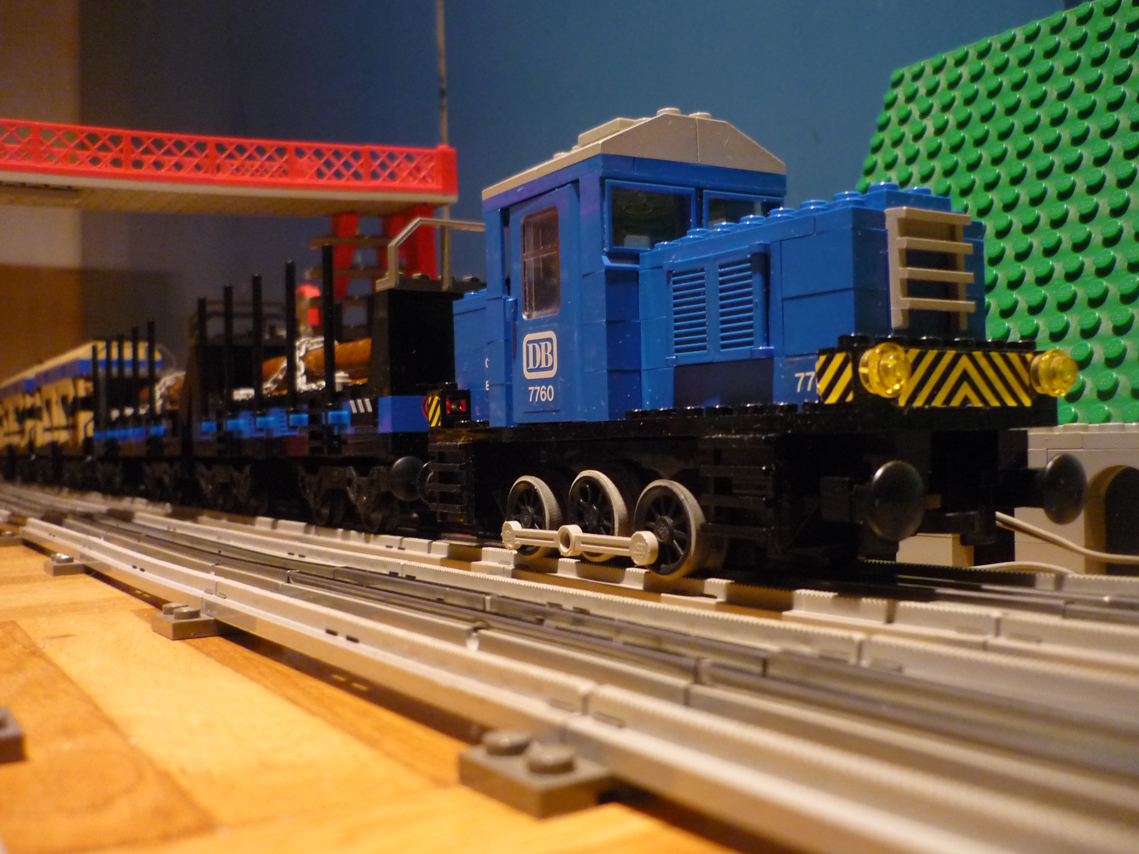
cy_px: 424
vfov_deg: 41.8
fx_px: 1119
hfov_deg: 54.0
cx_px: 557
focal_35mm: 34
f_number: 2.8
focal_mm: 5.5
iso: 400
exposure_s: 1/8
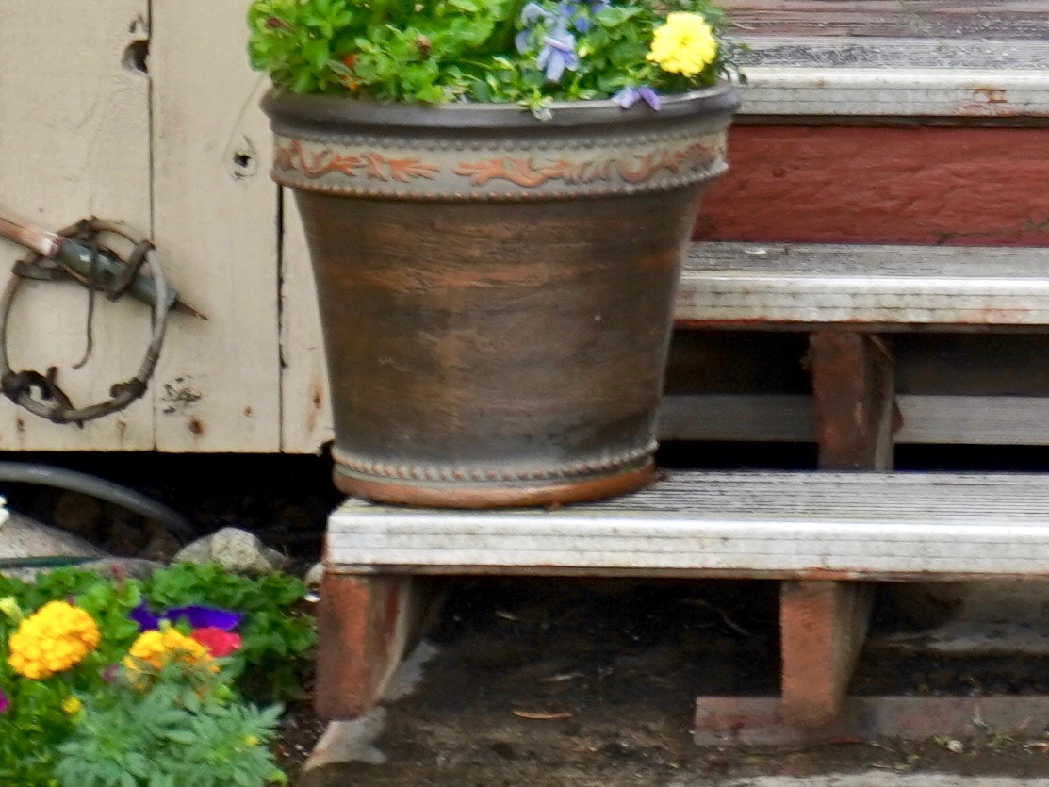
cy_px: -872
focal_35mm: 171
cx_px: 1226
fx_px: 5183
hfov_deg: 11.4
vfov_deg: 8.2
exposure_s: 1/160
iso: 320
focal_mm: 33
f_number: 4
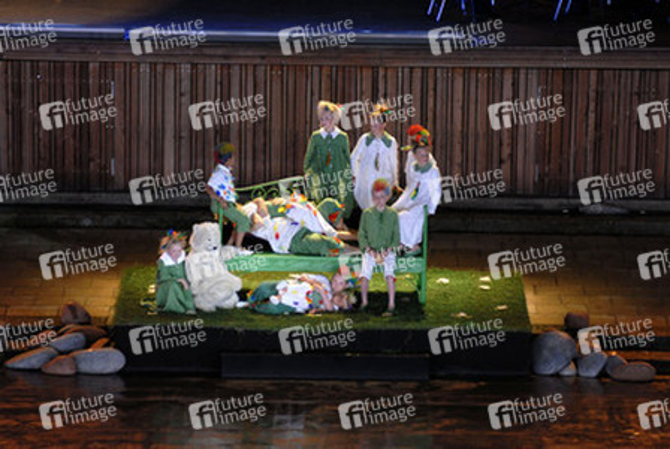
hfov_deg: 6.9
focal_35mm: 300
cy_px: 224
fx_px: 5591
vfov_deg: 4.6
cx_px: 335
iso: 500
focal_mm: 200
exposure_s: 1/60
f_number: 3.2
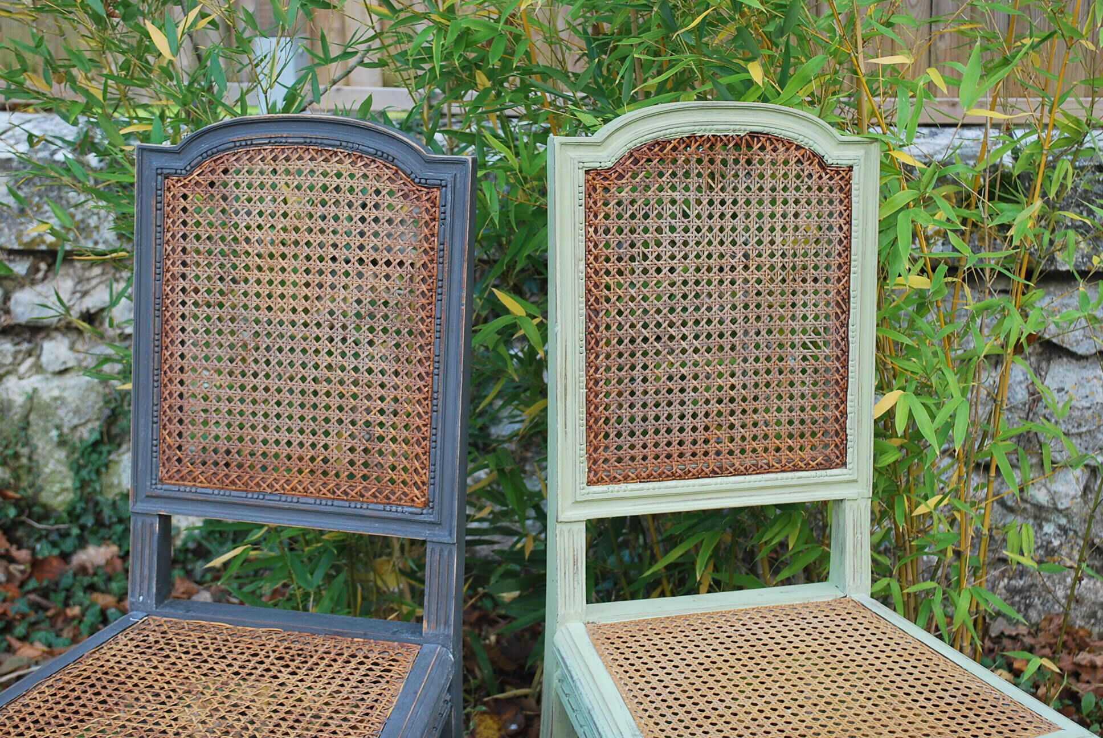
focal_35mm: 57
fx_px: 1749
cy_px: 369
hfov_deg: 35.0
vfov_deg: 23.8
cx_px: 552
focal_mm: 38
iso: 200
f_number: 5.3
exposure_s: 1/80
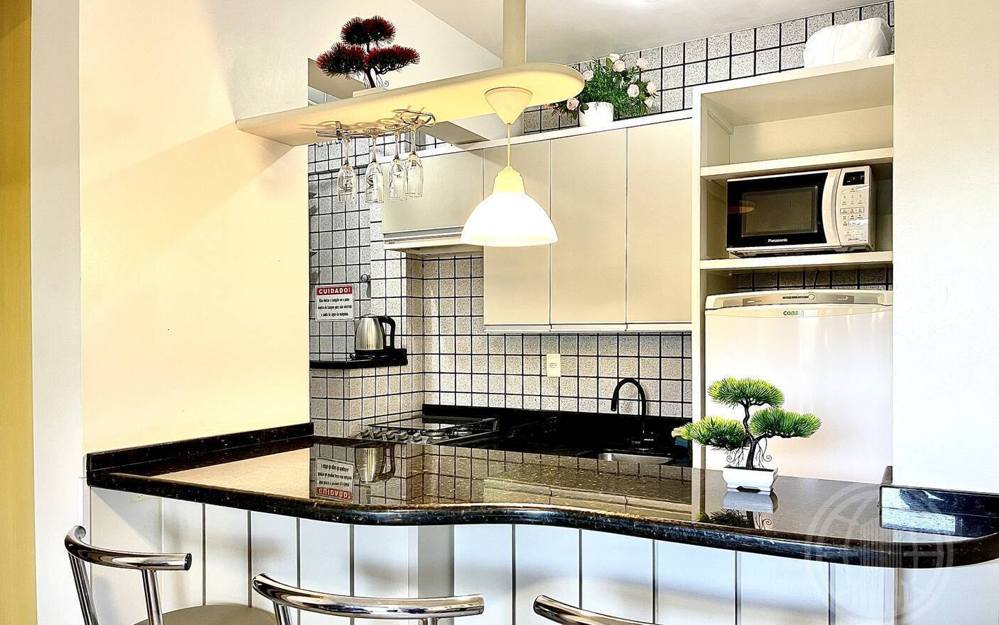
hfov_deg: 68.4
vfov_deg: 46.0
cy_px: 343
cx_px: 505
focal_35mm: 27
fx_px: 735
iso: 160
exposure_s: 1/60
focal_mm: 5.1
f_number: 1.6
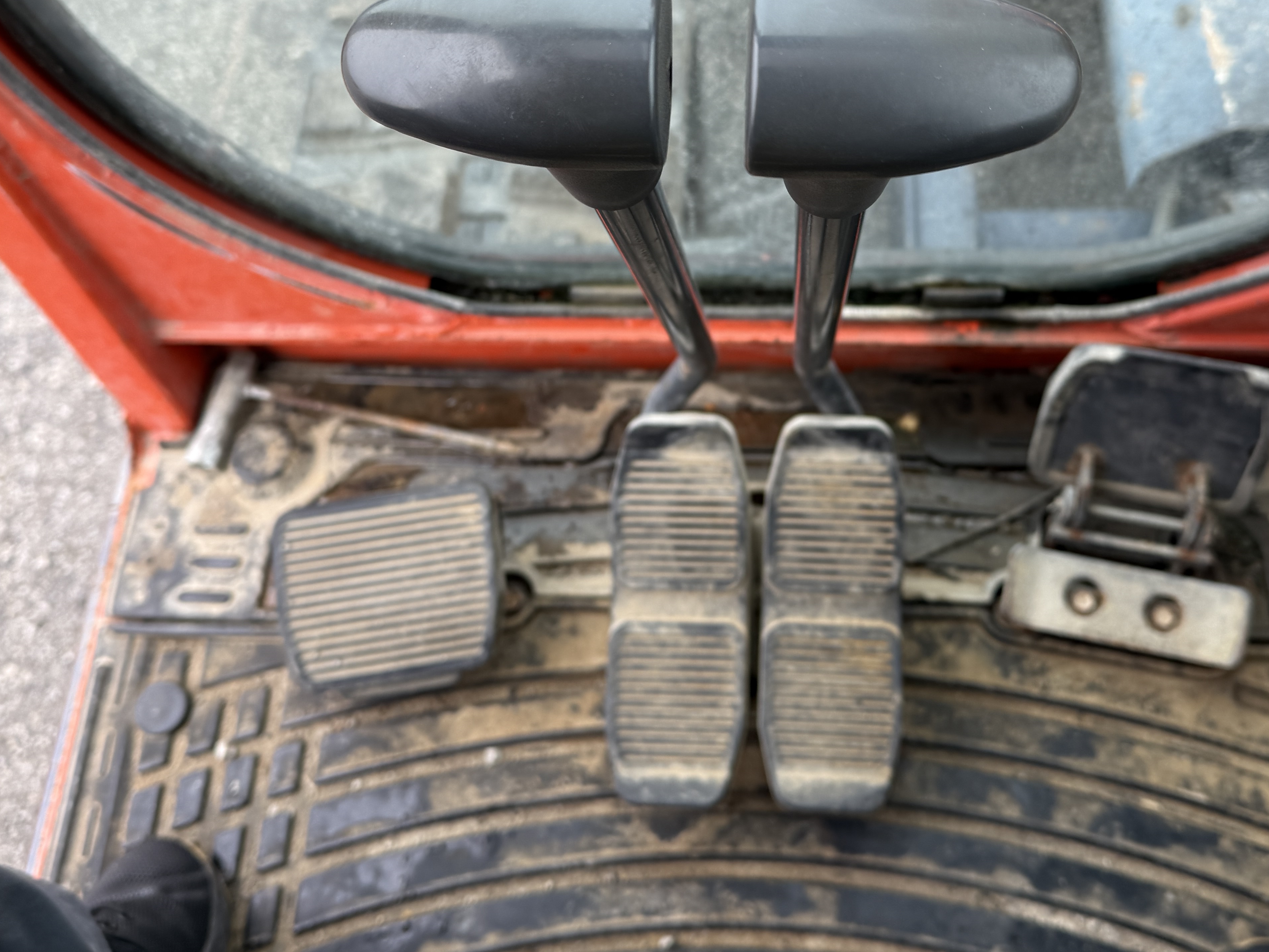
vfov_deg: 39.3
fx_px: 1320
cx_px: 715
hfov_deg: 51.2
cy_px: 338
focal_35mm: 36
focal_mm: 6.76
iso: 64
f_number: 1.78
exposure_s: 1/250
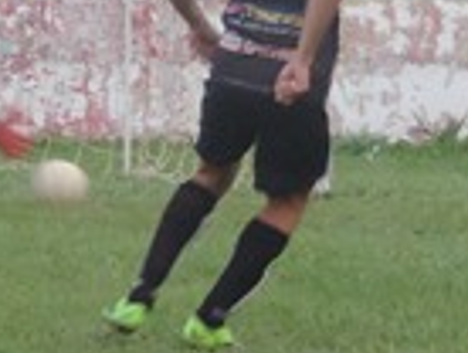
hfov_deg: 3.4
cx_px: -346
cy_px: -210
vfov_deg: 2.5
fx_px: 7909
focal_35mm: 584
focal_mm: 18.7
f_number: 4.2
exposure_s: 1/60
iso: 400
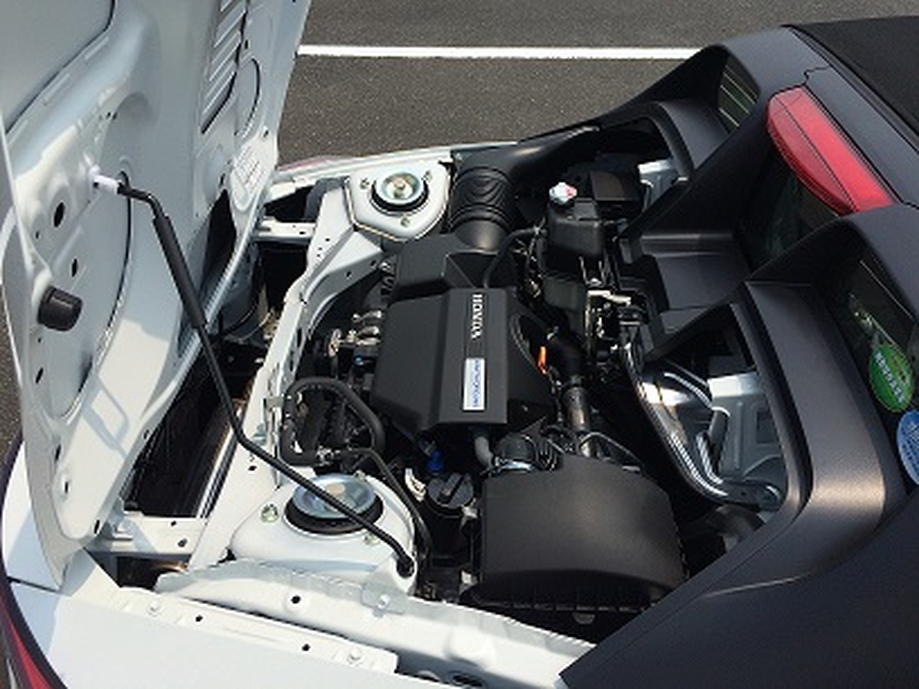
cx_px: 460
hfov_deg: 61.7
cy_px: 344
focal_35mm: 29
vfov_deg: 48.2
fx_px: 770
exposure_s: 1/3425
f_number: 2.2
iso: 32
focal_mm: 4.15
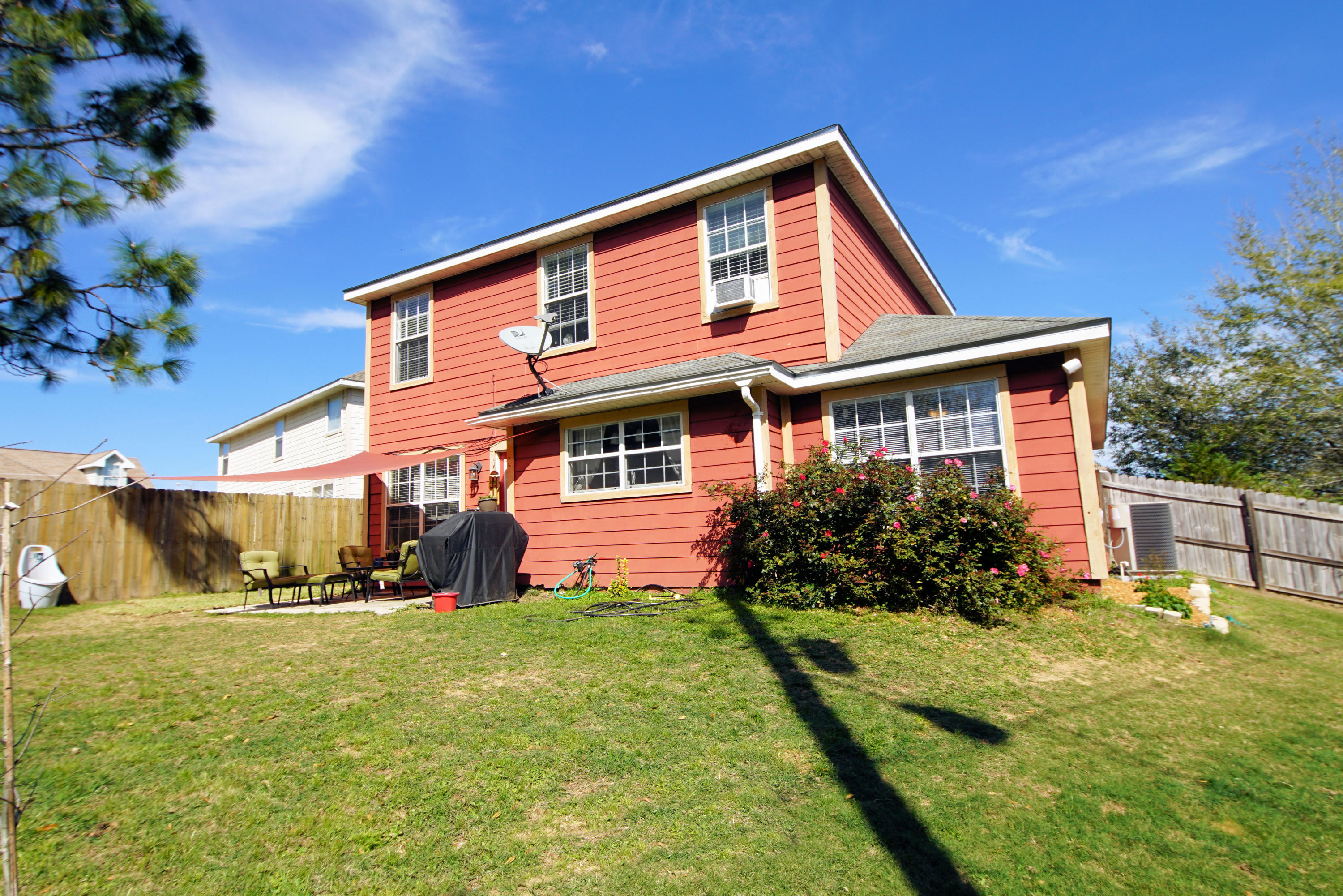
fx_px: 672
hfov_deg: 90.0
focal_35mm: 18
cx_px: 672
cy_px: 448
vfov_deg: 67.4
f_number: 10
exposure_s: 1/125
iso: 100
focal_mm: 12
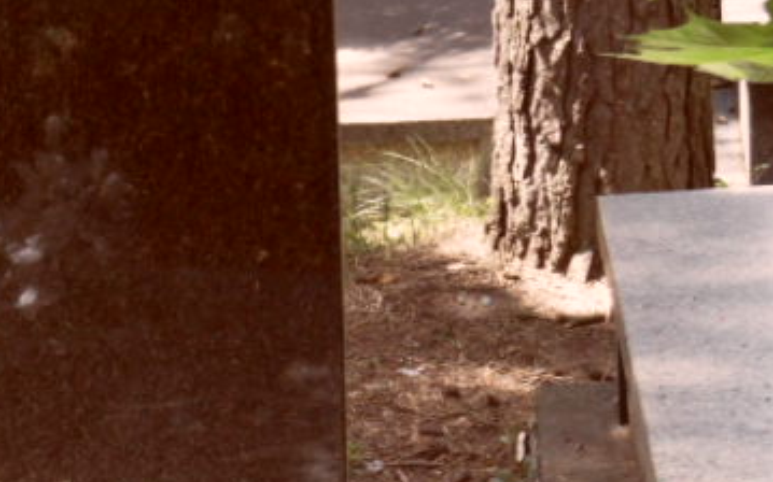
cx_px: -306
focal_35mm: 121
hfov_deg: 16.1
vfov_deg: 10.6
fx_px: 2548
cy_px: 564
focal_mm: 6.5
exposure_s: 1/90
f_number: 3.6
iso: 100
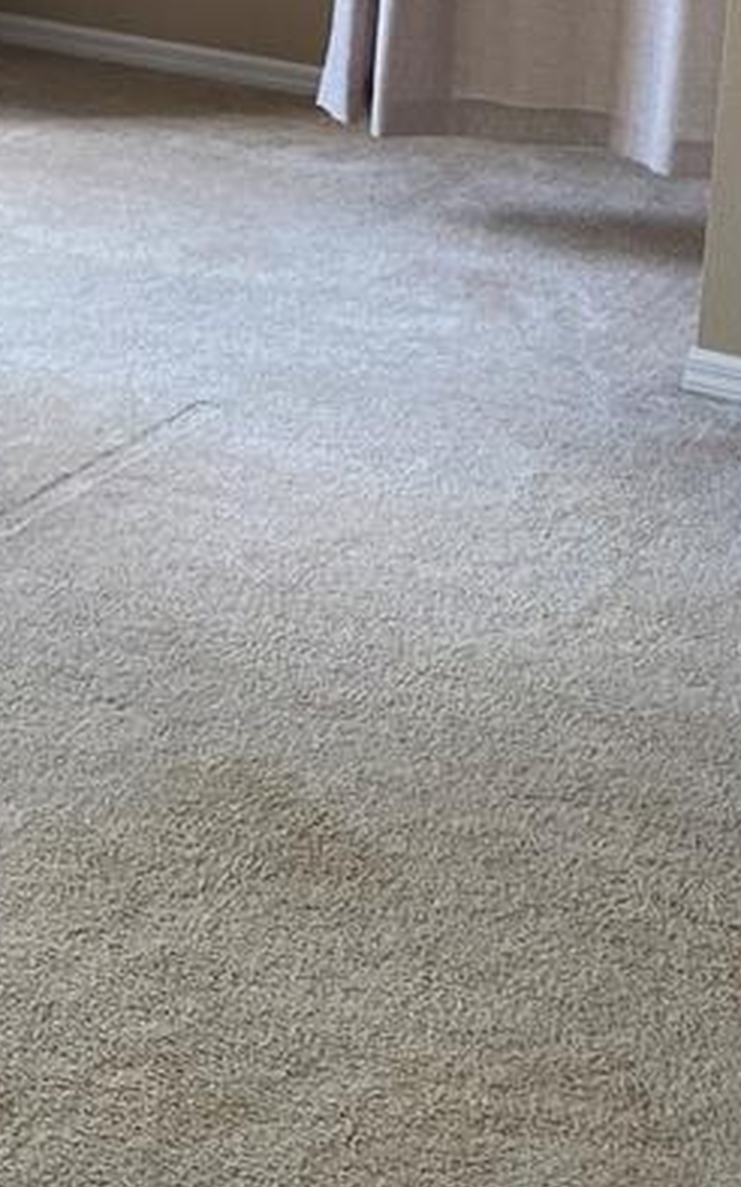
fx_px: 2716
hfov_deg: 14.3
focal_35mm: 84
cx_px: -425
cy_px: -36
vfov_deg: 23.5
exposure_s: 1/120
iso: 100
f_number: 1.8
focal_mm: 4.25
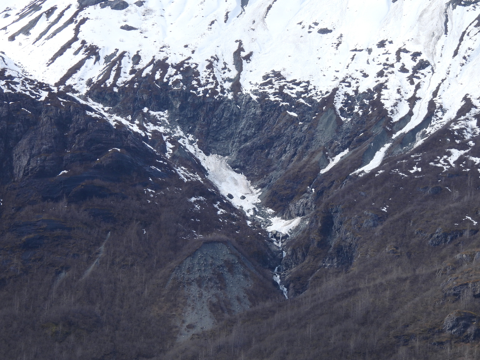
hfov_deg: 8.2
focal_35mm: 240
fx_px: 3328
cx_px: 240
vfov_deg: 6.2
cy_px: 180
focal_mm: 42.8
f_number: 4.5
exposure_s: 1/800
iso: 100
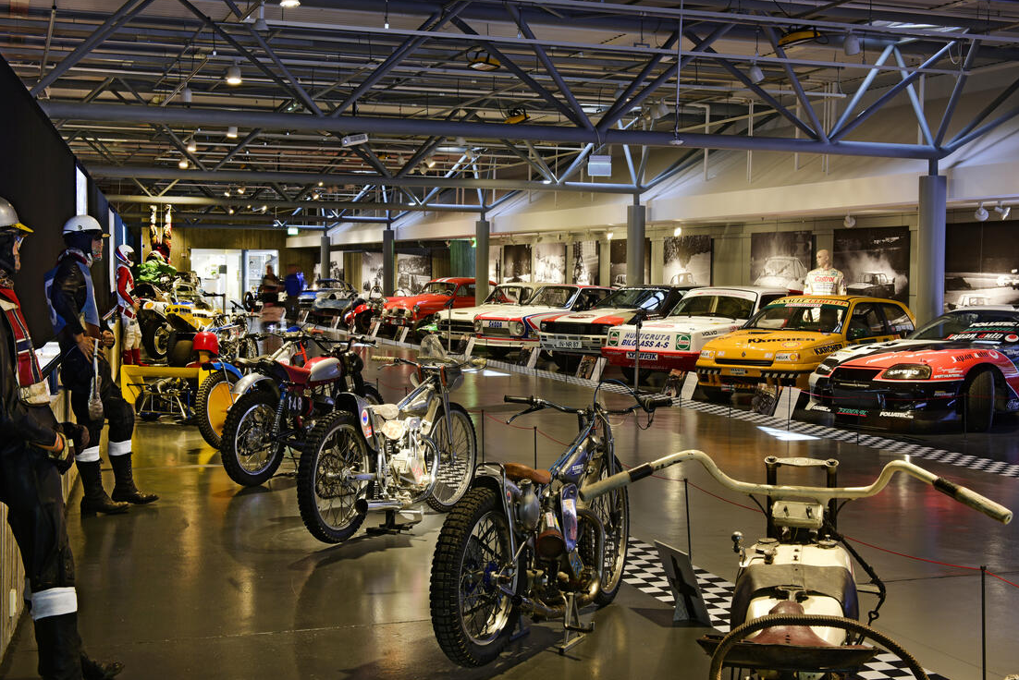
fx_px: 1388
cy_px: 342
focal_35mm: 49
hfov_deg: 40.3
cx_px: 517
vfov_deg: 27.6
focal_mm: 45
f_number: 13
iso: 100
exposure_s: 5
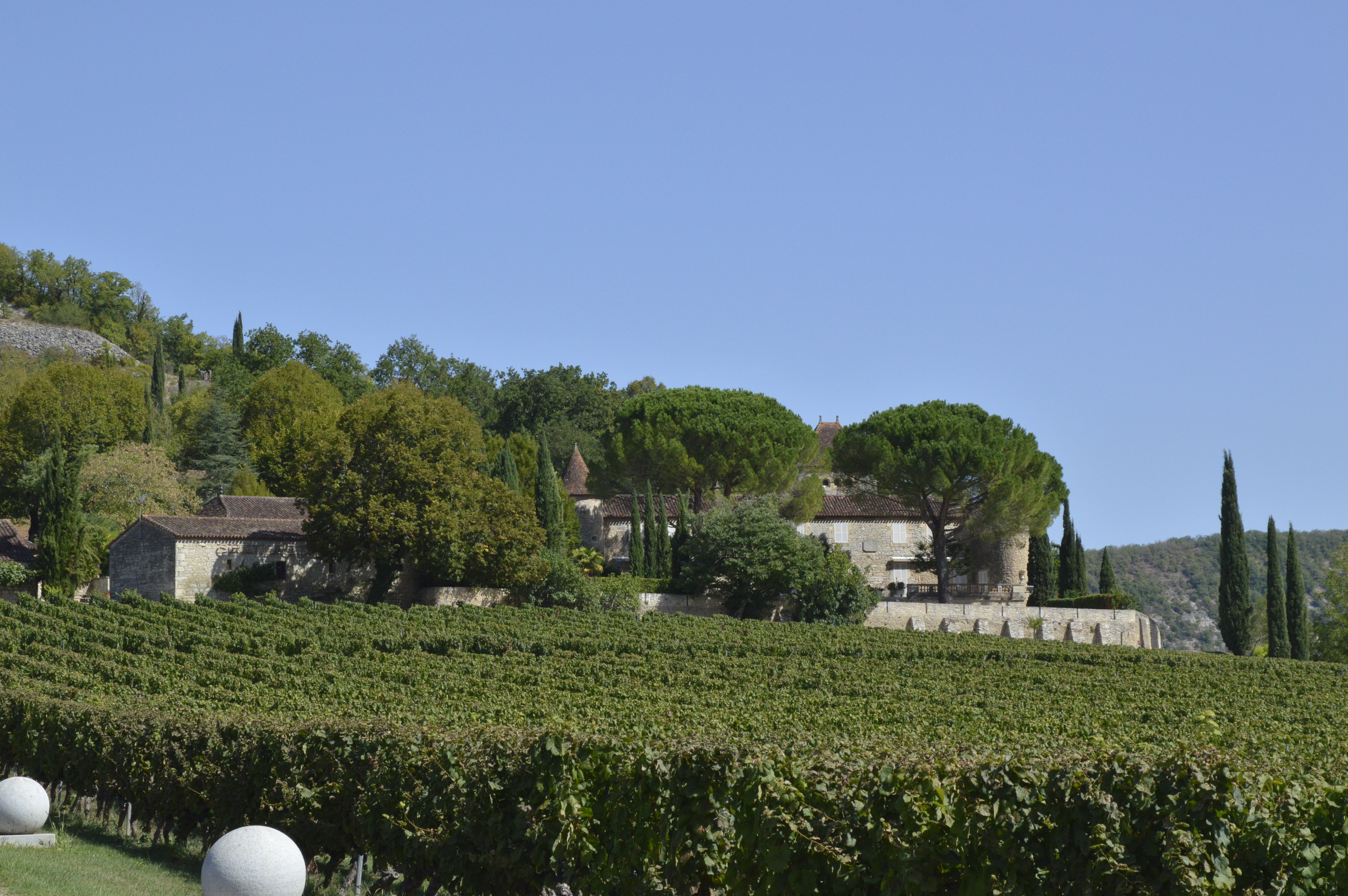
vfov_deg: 14.7
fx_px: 3479
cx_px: 674
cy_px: 448
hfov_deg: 21.9
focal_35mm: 93
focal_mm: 62
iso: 1000
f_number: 13
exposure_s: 1/1600
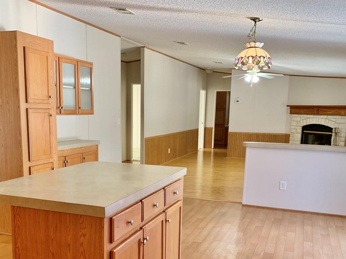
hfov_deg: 48.8
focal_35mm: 38
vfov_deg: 37.2
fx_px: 380
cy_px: 180
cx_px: 150
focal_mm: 4.25
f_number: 1.8
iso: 100
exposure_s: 1/60
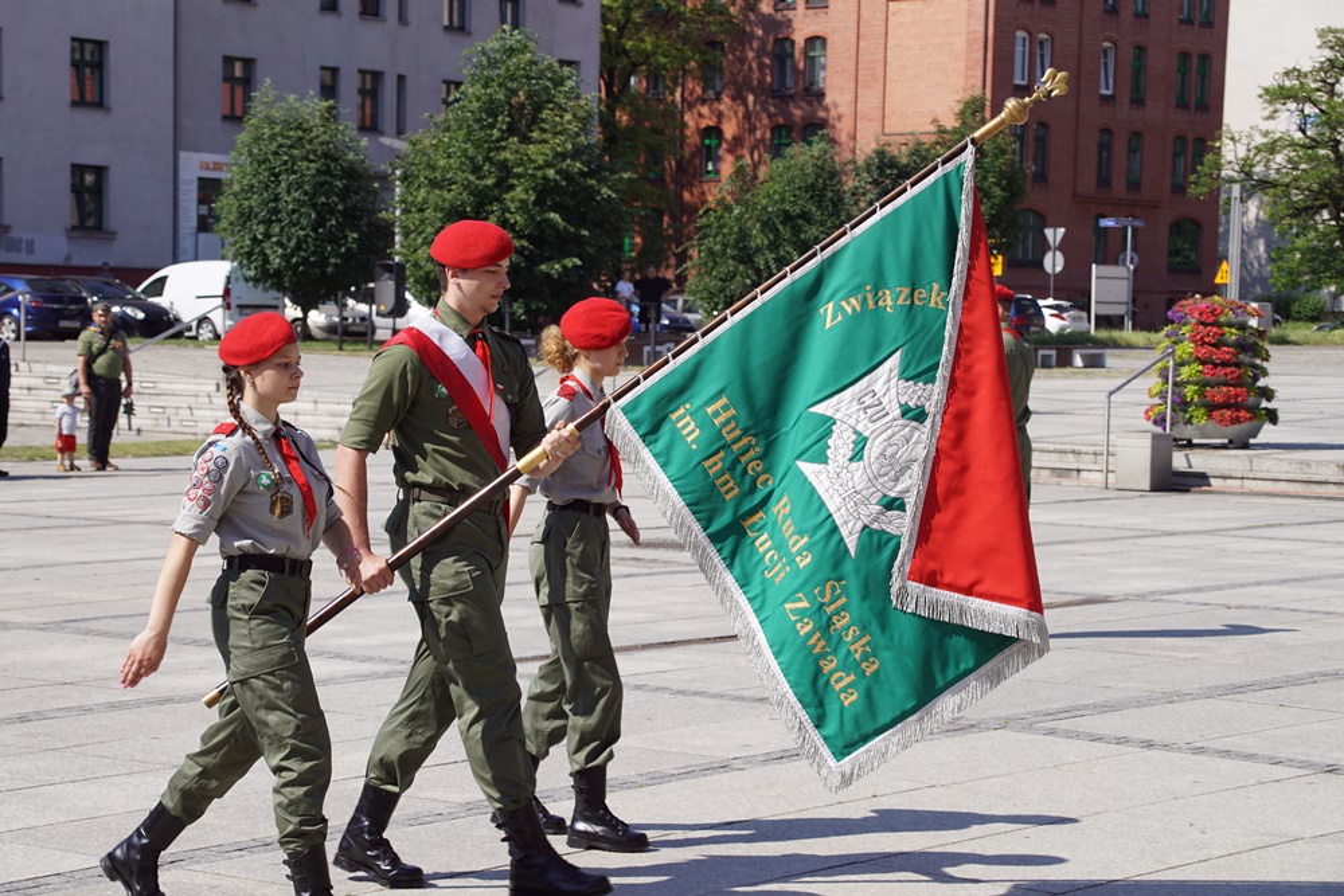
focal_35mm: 75
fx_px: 2800
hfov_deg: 27.0
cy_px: 448
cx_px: 672
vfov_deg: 18.2
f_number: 6.3
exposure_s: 1/320
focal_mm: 50
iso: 100
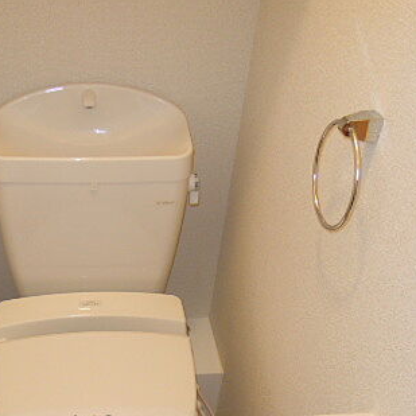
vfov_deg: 37.3
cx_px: 89
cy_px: 319
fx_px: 598
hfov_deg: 37.1
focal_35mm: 44
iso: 280
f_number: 2.8
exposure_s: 1/40
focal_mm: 4.3
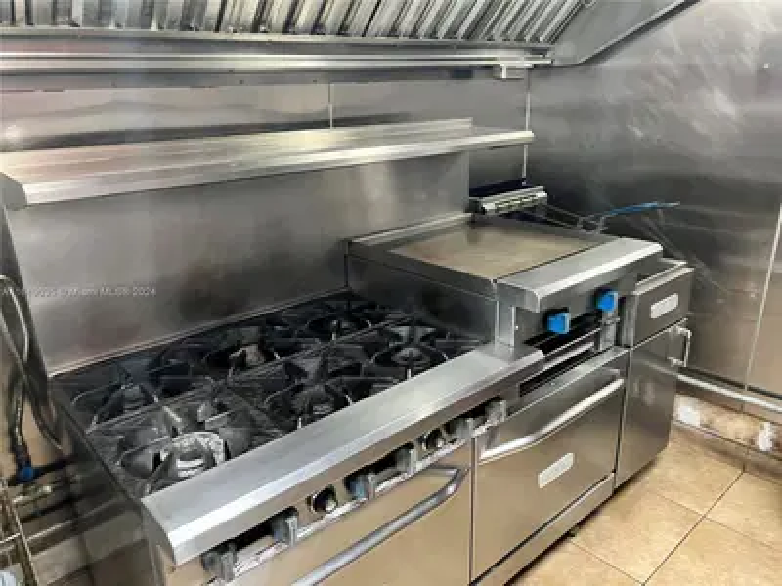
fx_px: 587
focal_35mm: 26
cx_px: 391
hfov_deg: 67.3
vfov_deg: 53.1
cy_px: 293
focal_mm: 5.7
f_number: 1.5
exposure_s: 1/40
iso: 500
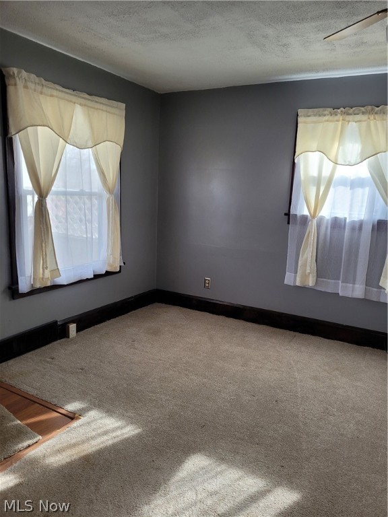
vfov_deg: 67.3
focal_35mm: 26
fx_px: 389
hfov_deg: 53.1
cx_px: 194
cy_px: 258
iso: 100
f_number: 1.8
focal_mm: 5.4
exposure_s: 1/120
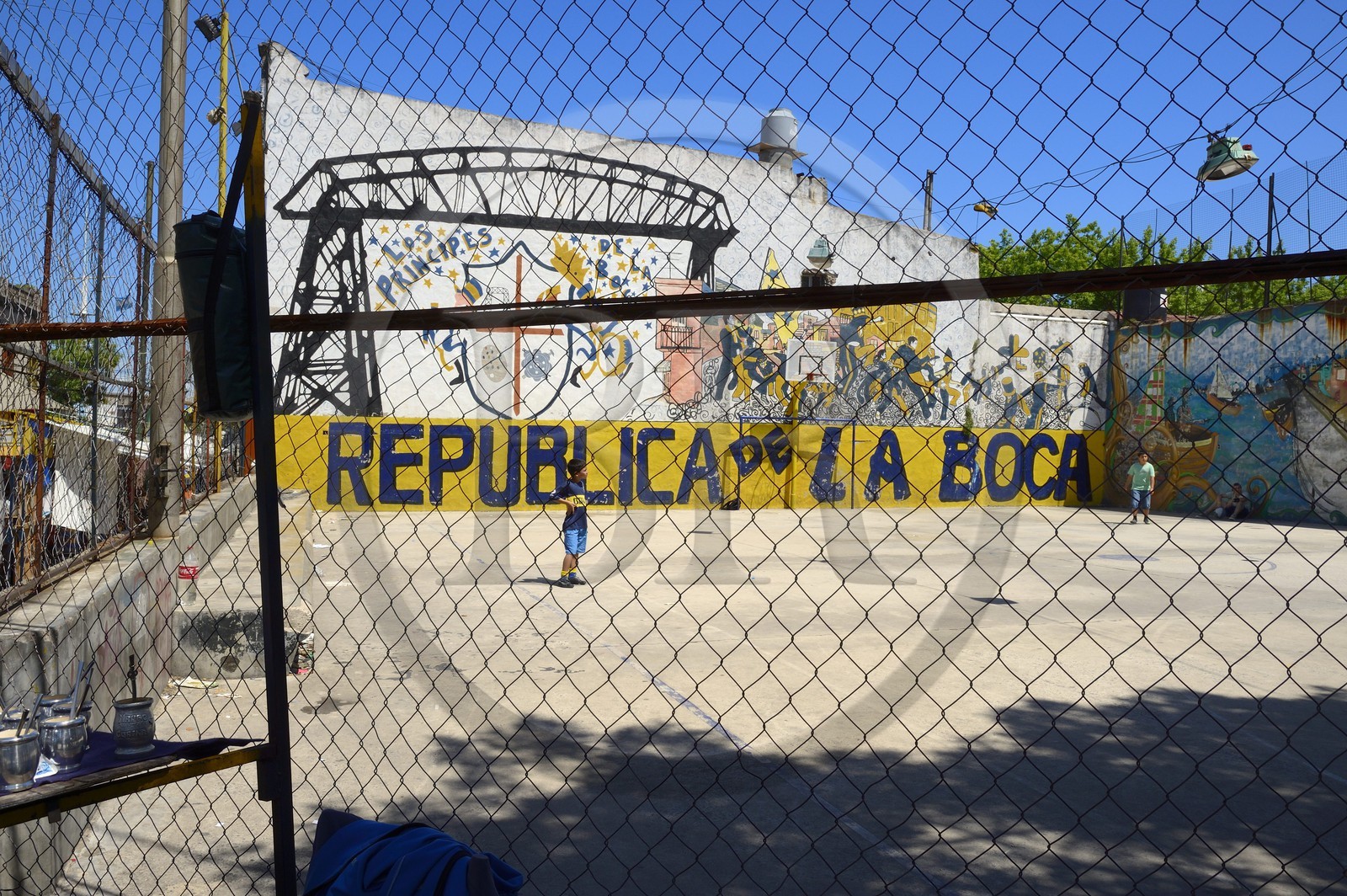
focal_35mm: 29
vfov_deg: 44.9
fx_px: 1084
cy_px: 448
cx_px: 674
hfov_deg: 63.7
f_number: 16
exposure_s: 1/400
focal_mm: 29
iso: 400
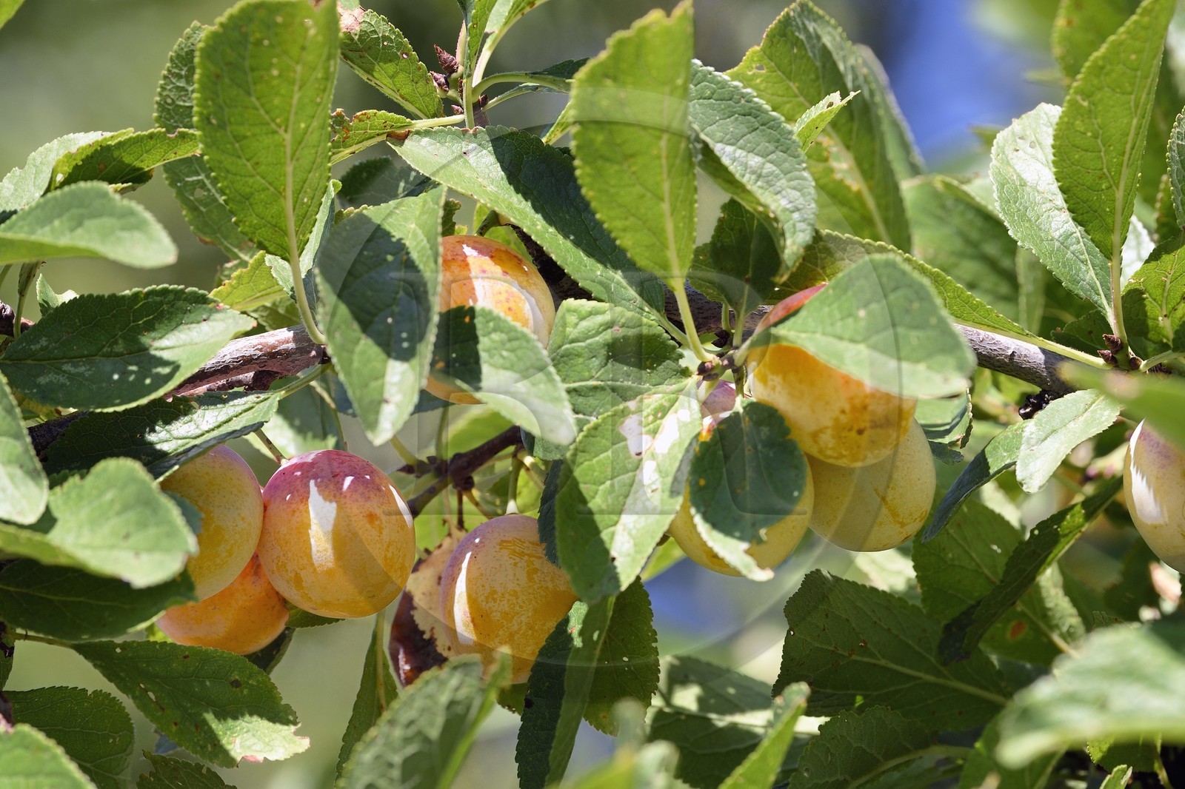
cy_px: 394
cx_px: 592
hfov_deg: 10.3
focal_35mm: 200
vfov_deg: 6.9
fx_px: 6582
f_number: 10
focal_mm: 200
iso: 400
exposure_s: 1/250
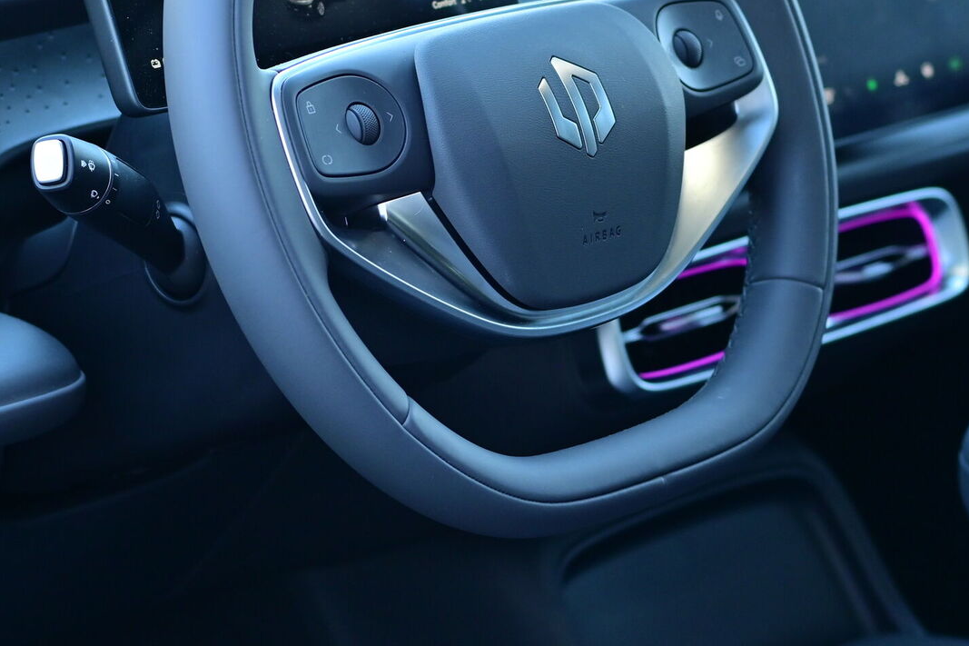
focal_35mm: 135
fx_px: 3633
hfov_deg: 15.2
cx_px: 479
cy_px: 159
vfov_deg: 10.1
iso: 320
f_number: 3.2
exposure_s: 1/80
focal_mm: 50
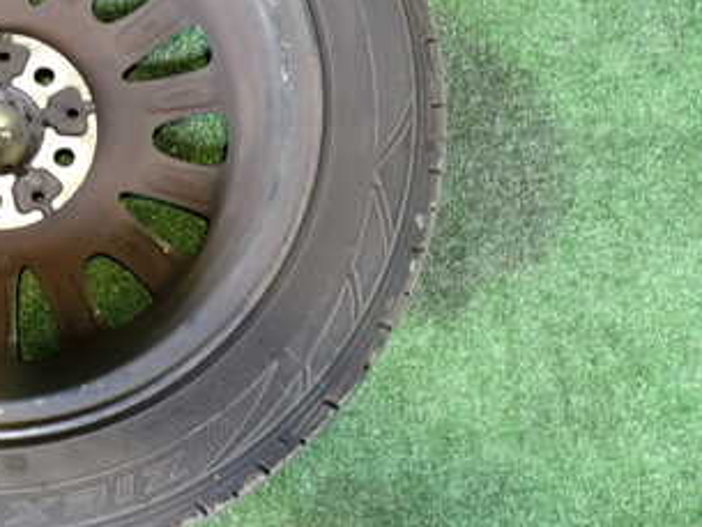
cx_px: 14
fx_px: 1197
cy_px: 110
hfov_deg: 30.6
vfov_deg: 24.5
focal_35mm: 59
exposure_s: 1/30
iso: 400
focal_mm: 5.4
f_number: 2.3
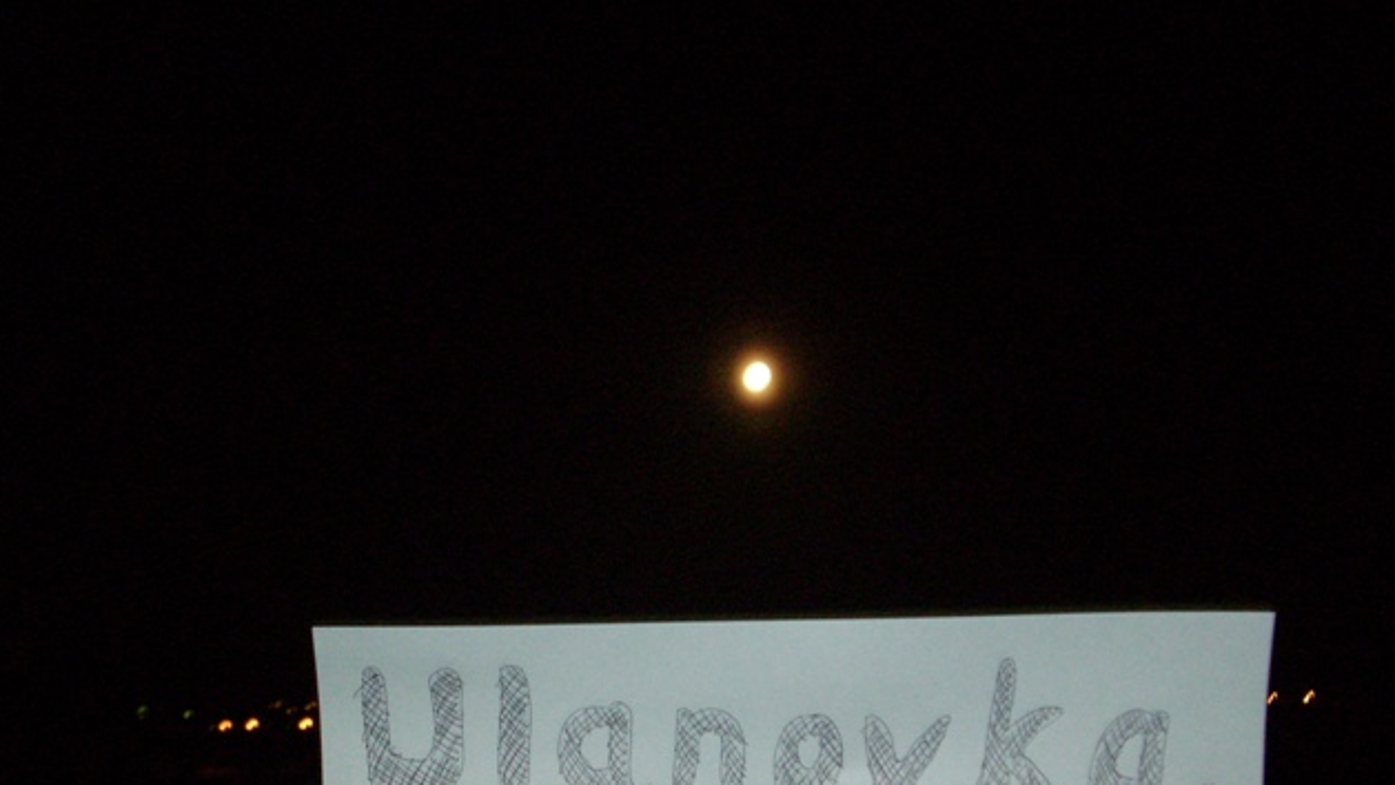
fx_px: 1887
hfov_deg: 40.6
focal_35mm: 51
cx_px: 694
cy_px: 512
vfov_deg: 23.4
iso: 400
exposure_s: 1/4
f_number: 3.1
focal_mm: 7.6
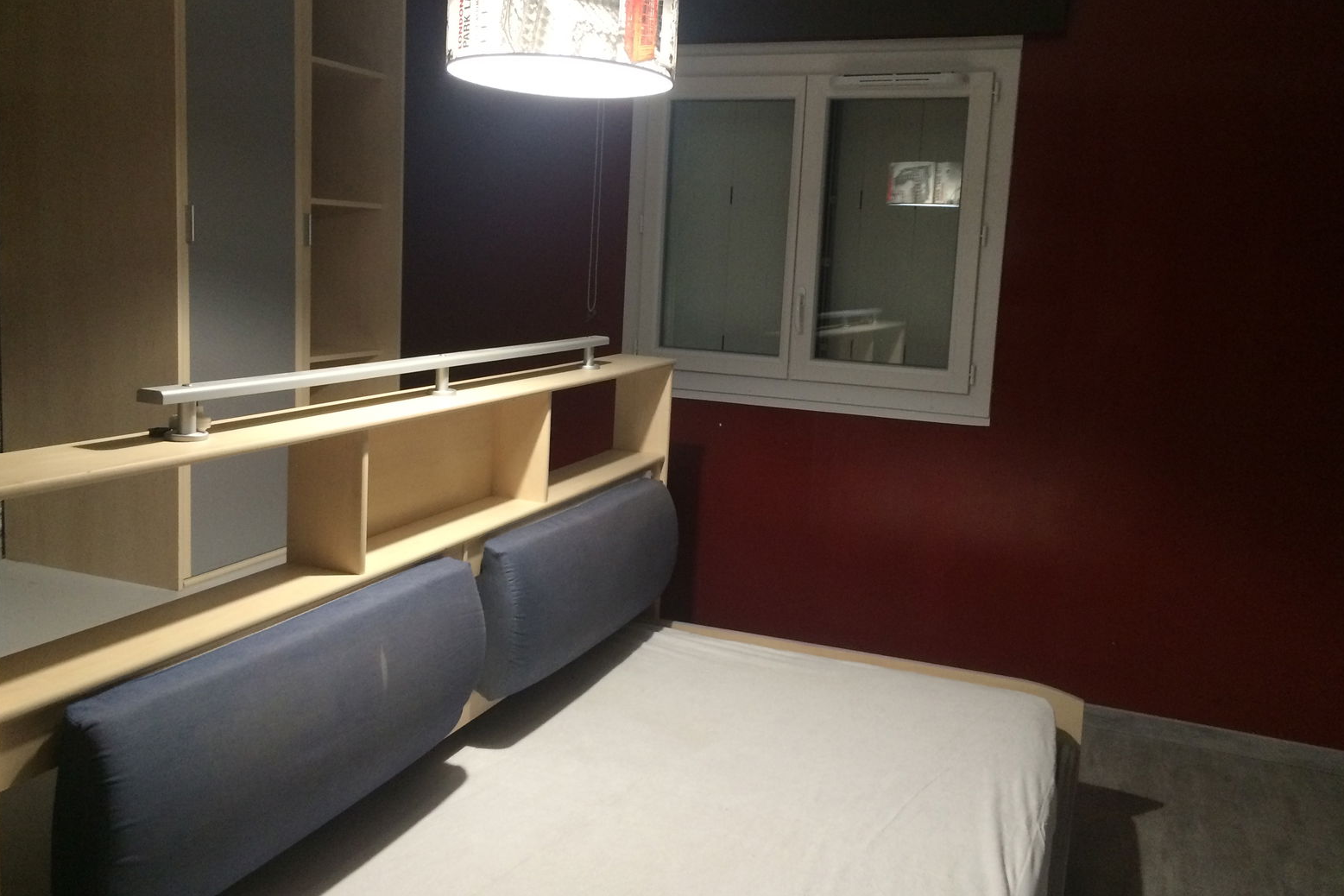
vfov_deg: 42.2
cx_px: 665
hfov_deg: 60.3
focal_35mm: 31
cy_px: 393
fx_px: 1157
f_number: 2.2
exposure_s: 1/33
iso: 250
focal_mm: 4.15
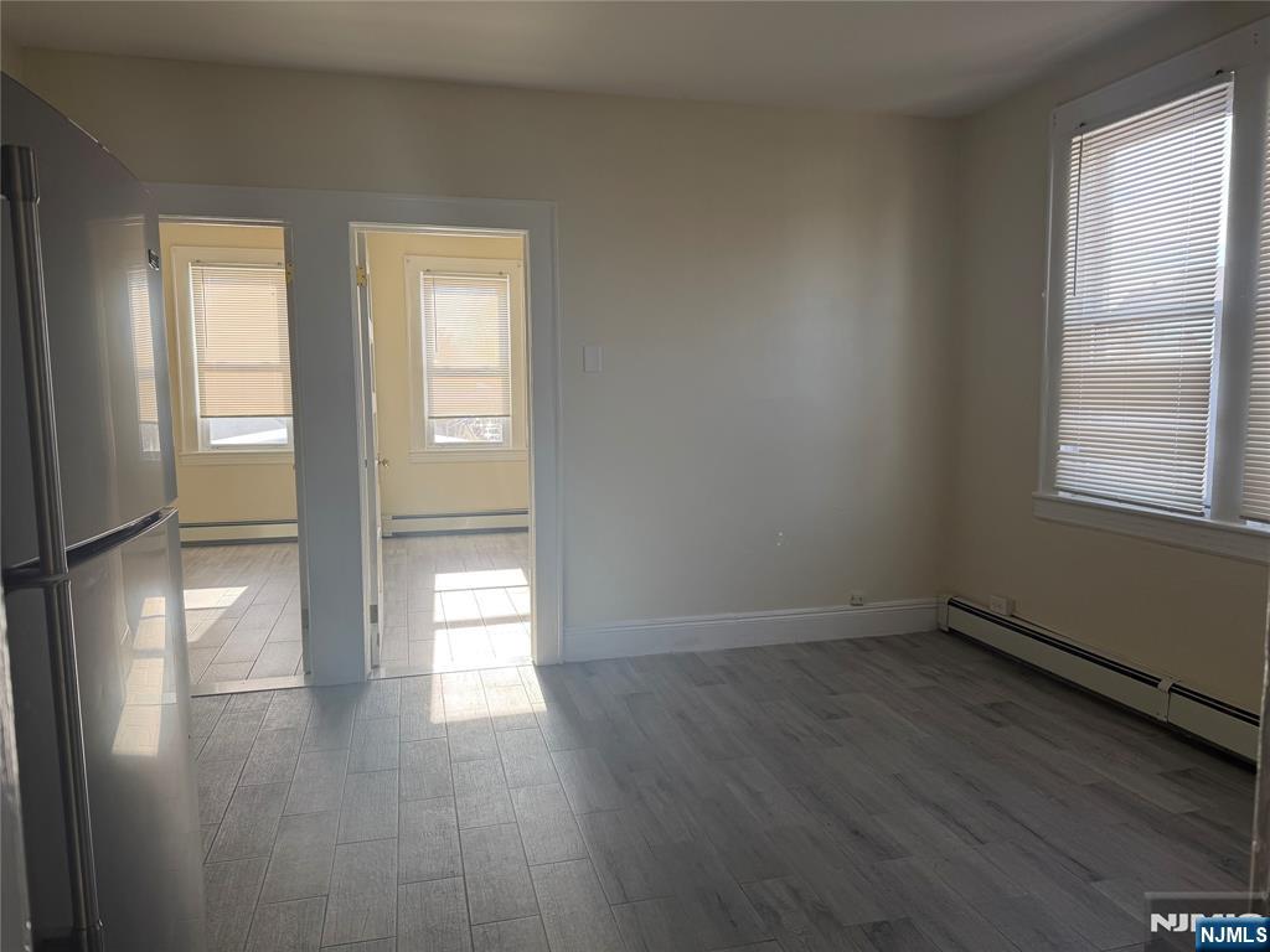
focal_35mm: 24
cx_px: 635
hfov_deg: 71.6
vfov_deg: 56.8
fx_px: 881
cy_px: 476
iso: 80
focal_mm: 6.76
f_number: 1.78
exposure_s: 1/301
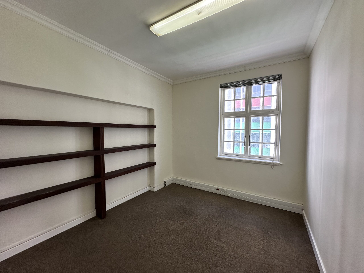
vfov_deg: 85.7
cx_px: 182
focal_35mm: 14
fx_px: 147
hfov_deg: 102.1
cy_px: 136
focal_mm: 2.22
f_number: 2.2
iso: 125
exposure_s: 1/99
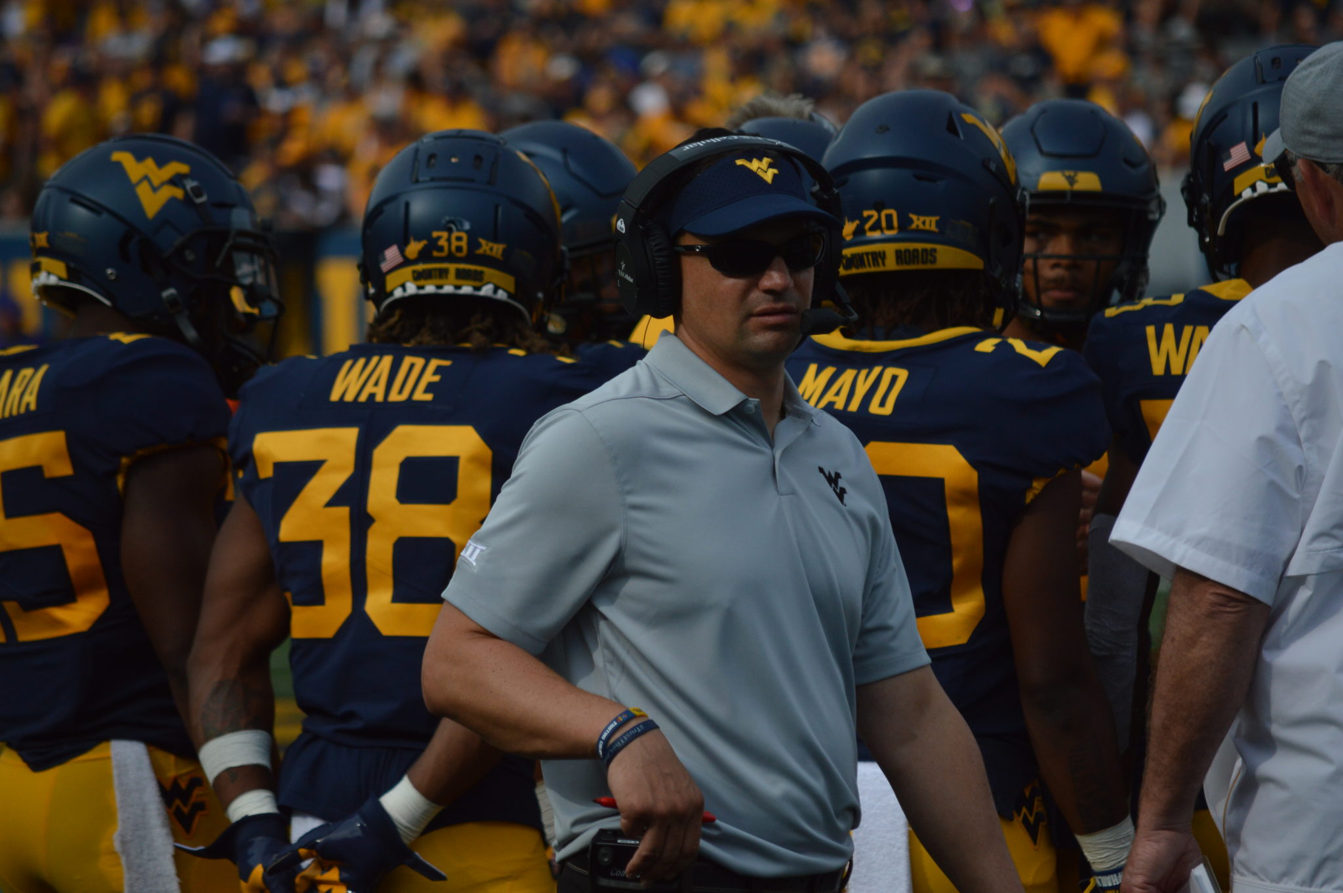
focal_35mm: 300
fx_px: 11182
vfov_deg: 4.6
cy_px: 446
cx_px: 672
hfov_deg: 6.9
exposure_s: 1/2500
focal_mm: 200
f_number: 5.6
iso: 400
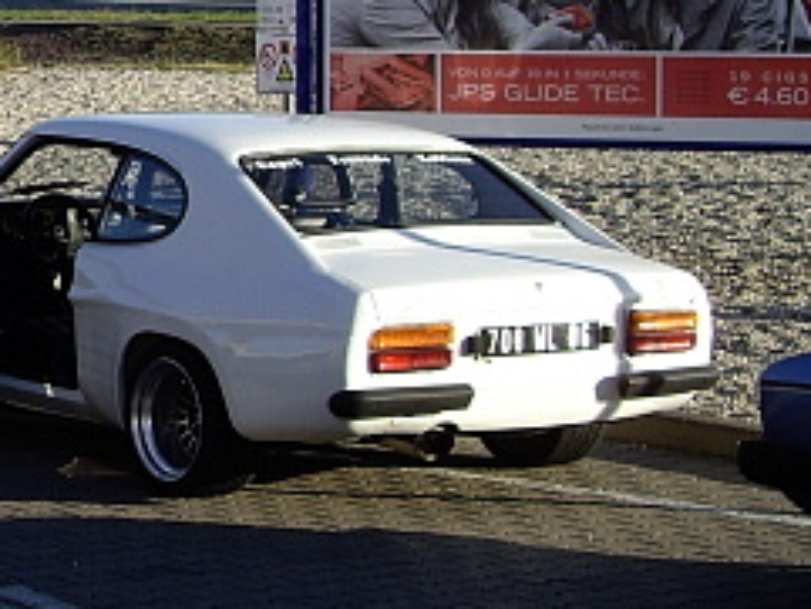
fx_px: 2953
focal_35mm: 126
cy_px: 155
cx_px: -451
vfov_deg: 11.7
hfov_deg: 14.5
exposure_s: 1/160
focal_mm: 7.9
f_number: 5.6
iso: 50
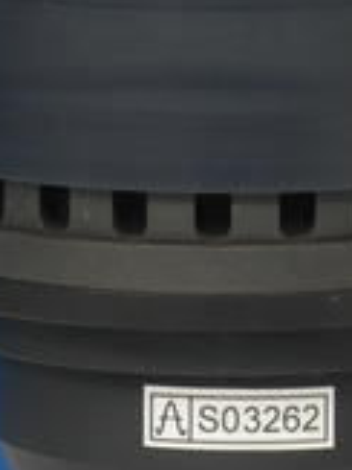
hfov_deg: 2.2
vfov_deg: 2.9
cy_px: 407
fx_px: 9327
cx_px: 182
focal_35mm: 687
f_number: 11
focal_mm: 140
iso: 400
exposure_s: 1/4
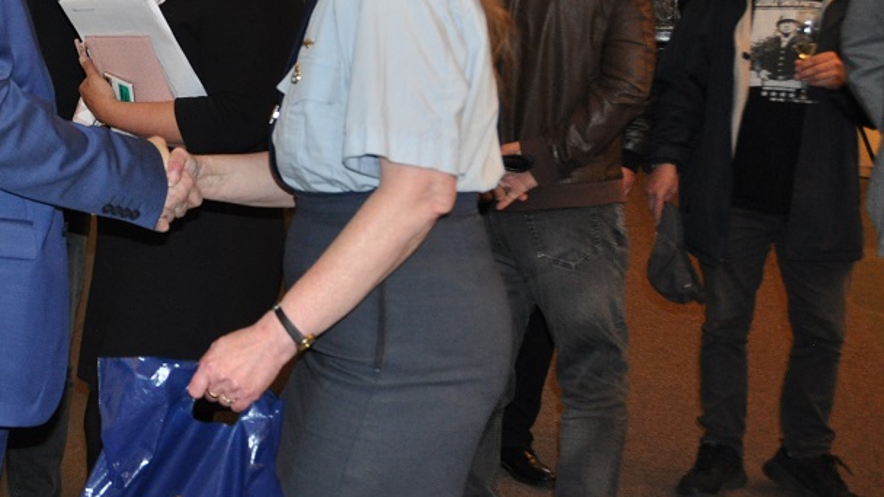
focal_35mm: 62
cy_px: 66
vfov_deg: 19.1
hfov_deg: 31.4
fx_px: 1453
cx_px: 13
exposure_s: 1/60
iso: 800
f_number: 3.5
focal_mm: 20
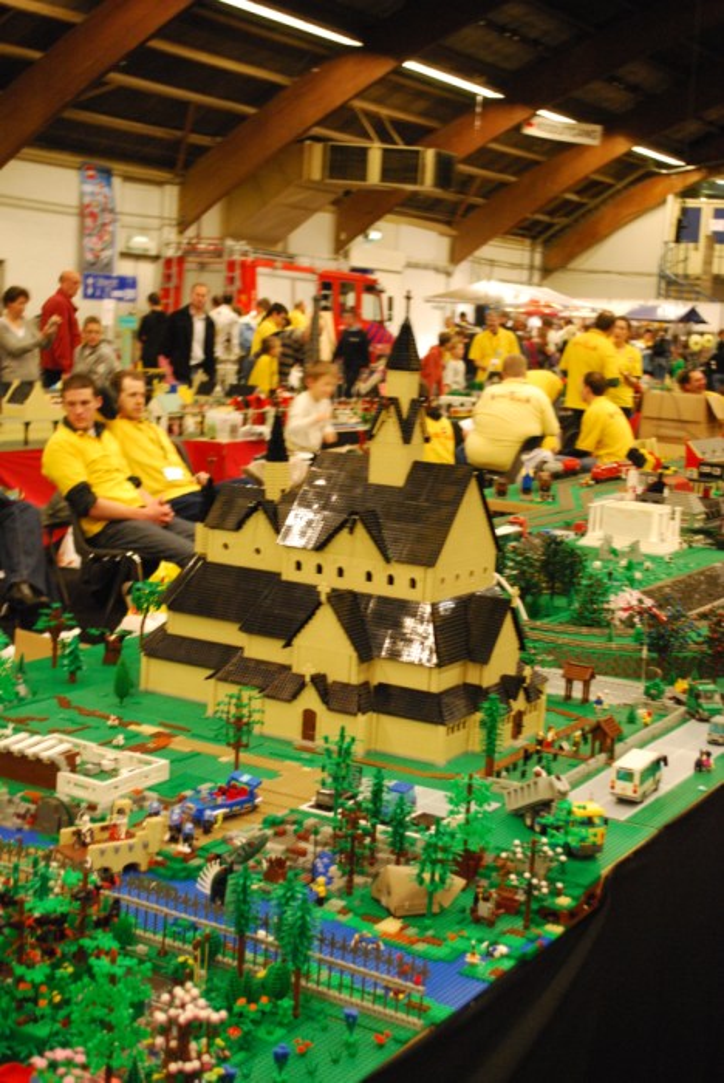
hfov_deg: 26.5
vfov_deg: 38.9
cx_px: 362
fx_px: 1535
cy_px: 542
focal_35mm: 51
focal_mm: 34
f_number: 5
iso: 1600
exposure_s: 1/15
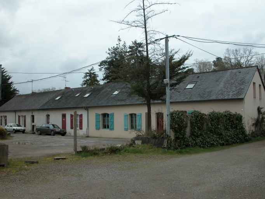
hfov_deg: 52.6
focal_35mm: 35
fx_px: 268
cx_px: 132
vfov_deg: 40.7
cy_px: 100
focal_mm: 8.9
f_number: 5
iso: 100
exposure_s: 1/197
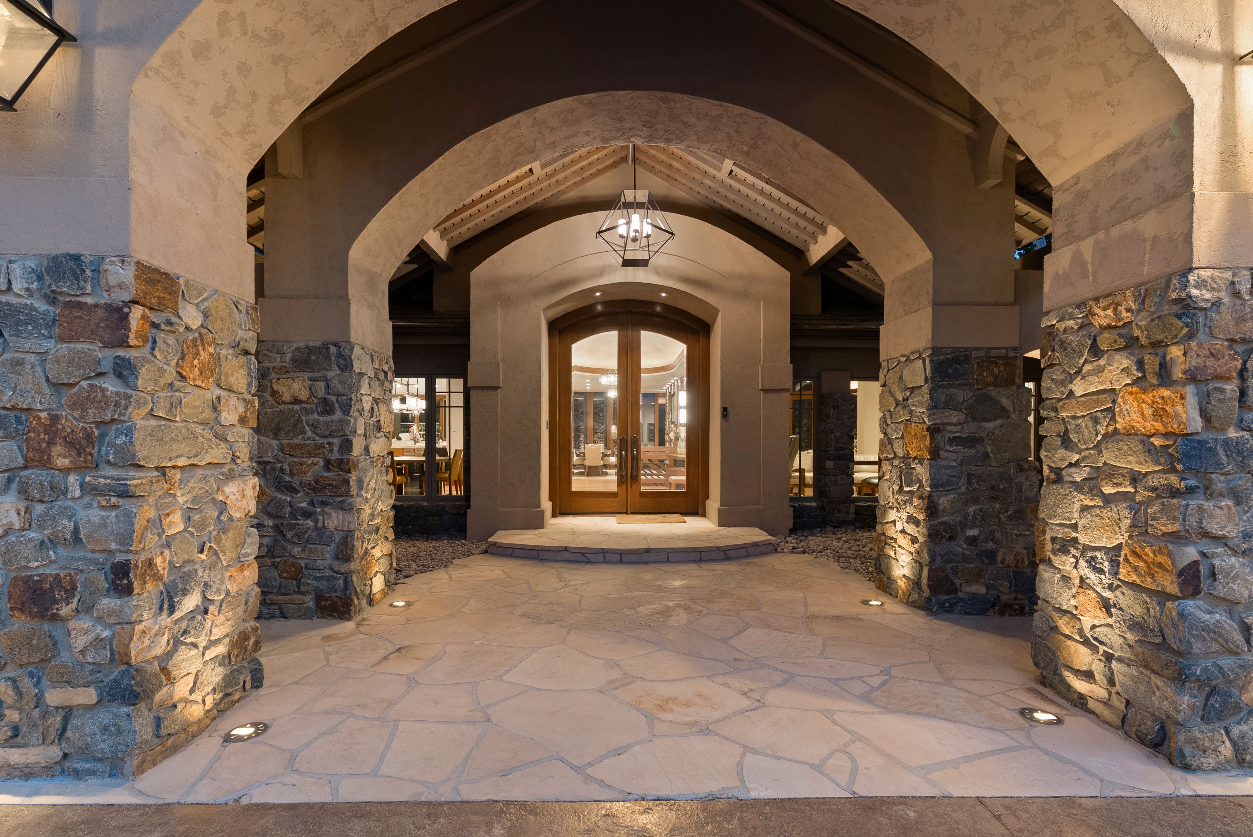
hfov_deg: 96.7
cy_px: 418
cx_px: 626
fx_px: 557
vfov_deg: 73.8
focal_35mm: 16
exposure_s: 2
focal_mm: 16
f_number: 7.1
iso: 800
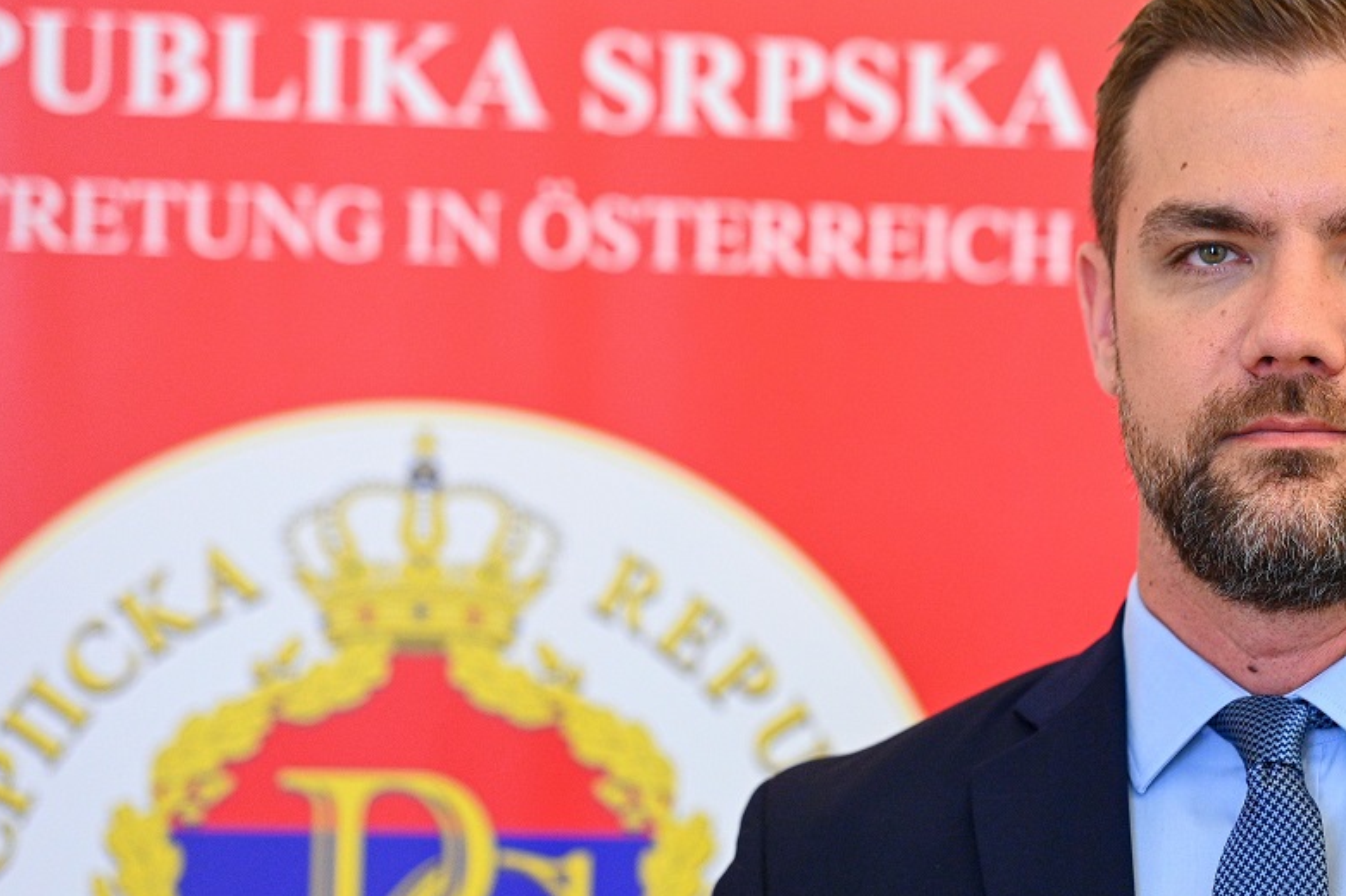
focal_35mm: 215
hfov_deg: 9.6
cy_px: 526
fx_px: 8035
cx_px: 929
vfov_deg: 6.4
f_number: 2.8
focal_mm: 140
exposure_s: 1/400
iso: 2500
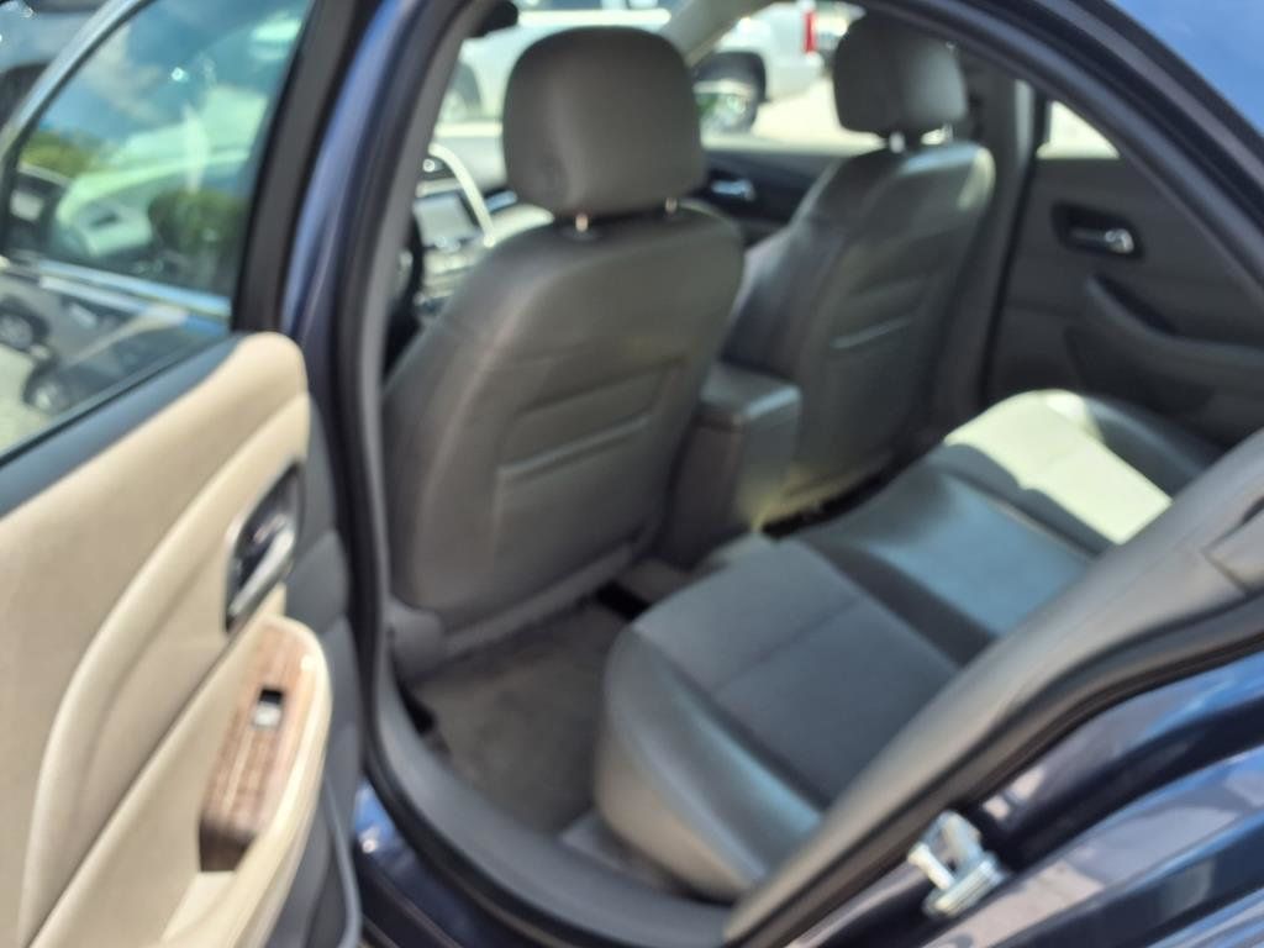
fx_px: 986
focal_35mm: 27
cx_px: 632
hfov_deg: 65.3
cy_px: 474
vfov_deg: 51.4
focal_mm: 3.58
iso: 40
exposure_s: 1/303
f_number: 1.9
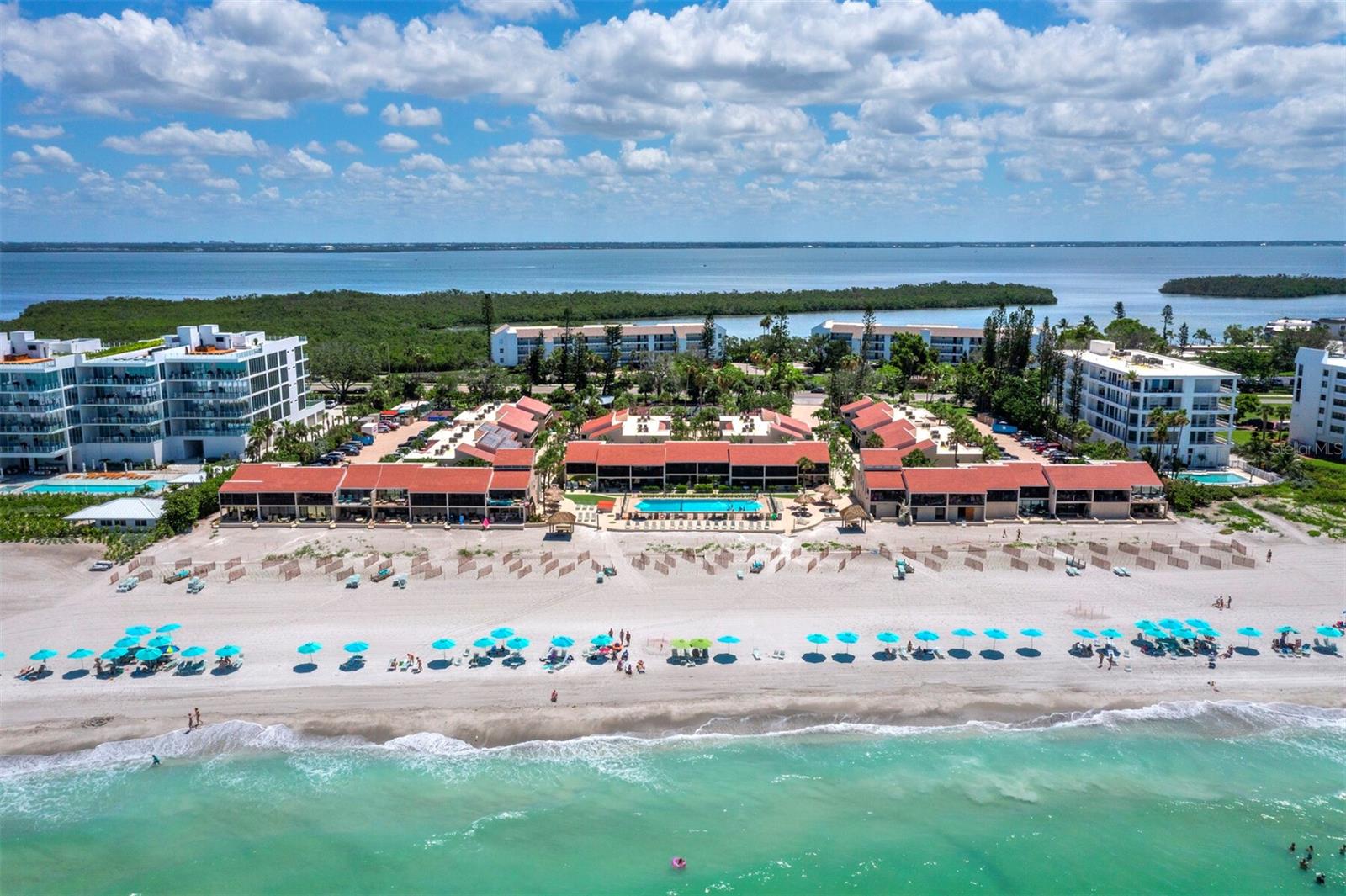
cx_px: 673
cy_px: 448
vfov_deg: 46.4
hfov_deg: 65.5
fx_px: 1046
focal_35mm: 28
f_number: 8
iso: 100
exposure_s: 1/1600
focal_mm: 10.26
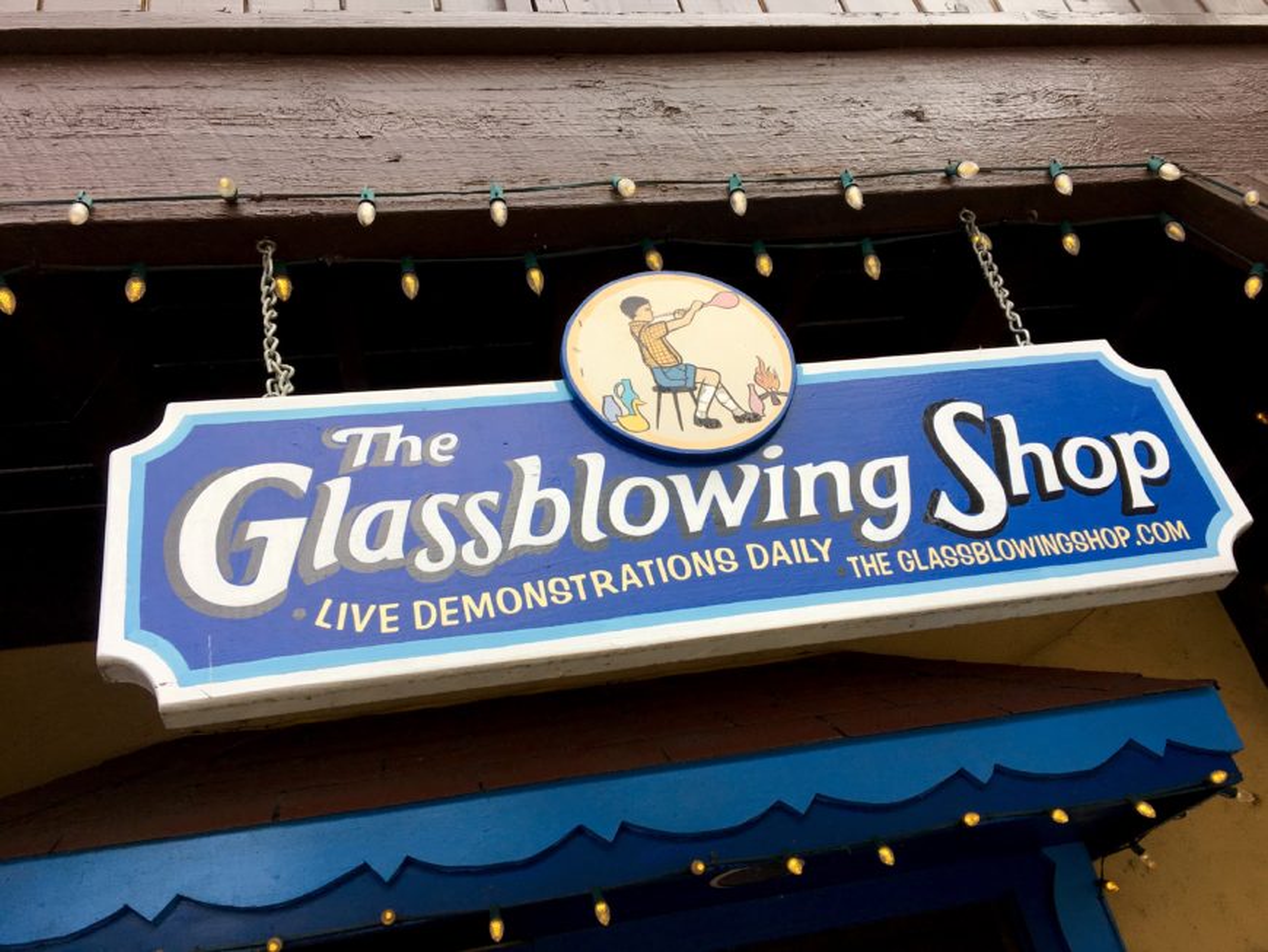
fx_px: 1063
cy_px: 476
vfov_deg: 48.2
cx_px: 634
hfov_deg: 61.6
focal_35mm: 29
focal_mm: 4.15
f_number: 2.2
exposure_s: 1/610
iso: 25
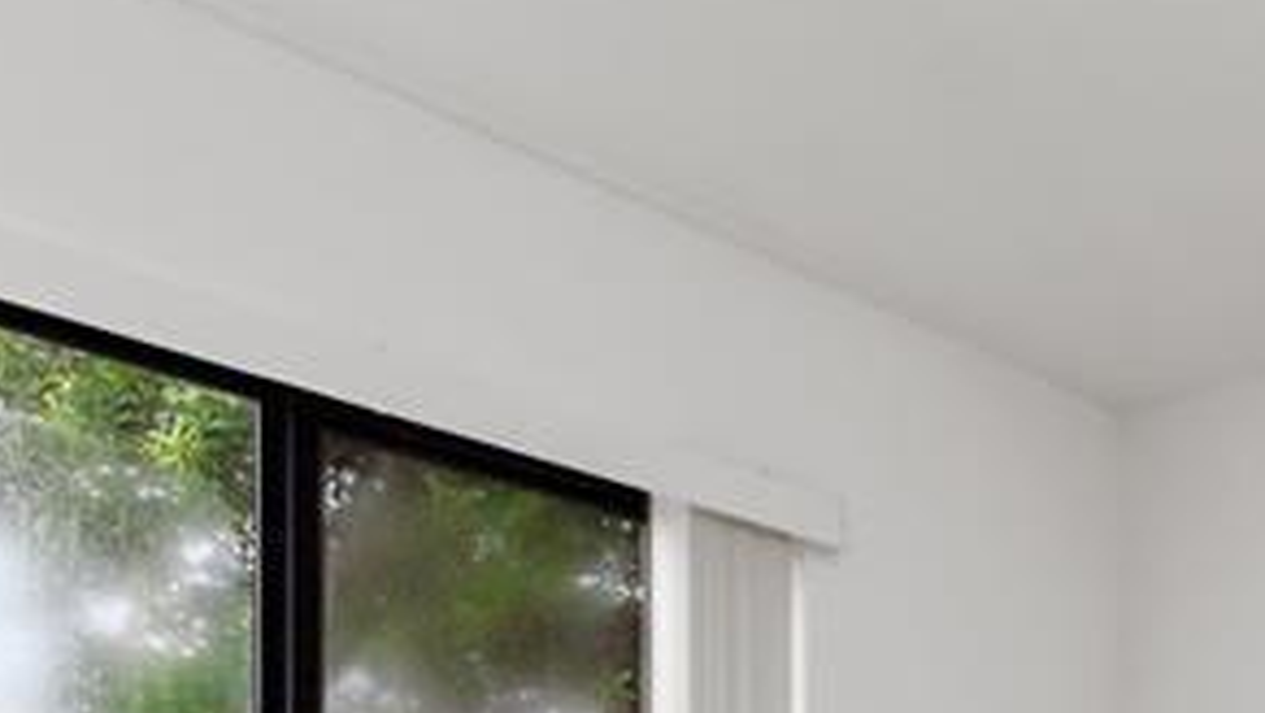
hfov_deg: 30.4
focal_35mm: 59
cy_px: 1139
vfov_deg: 17.8
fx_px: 1980
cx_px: 1500
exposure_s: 1/2.5
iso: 250
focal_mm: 16
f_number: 9
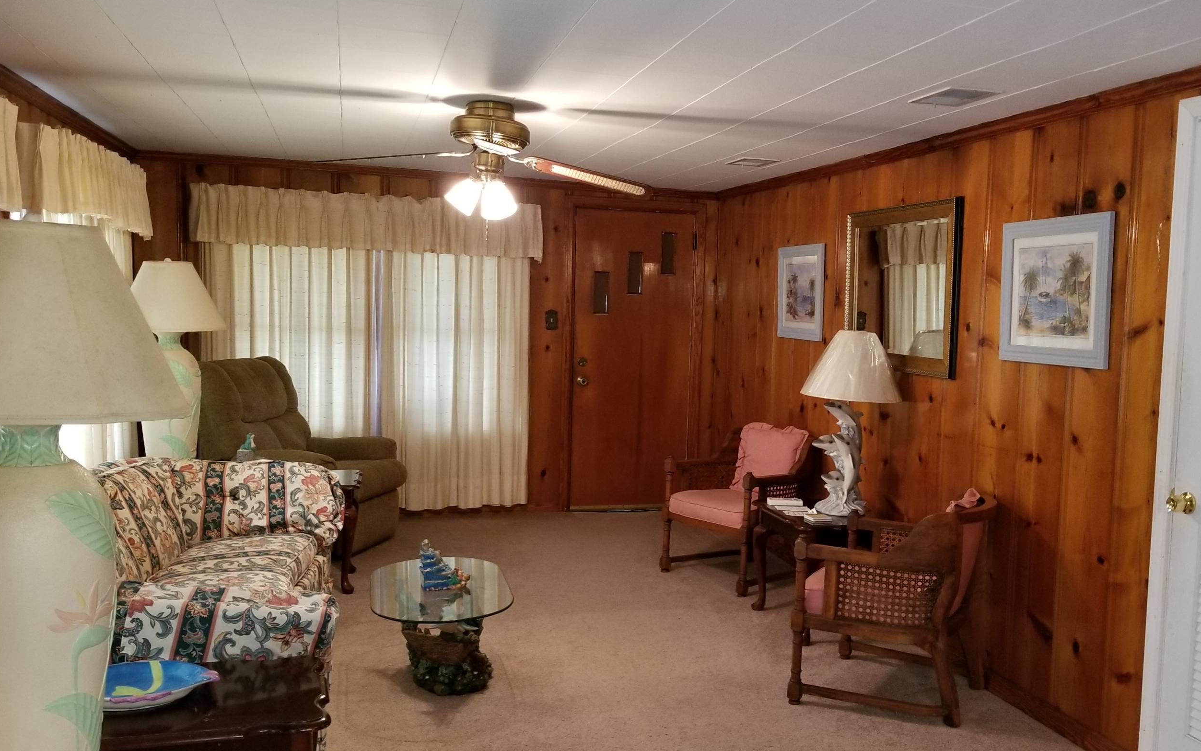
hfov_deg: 57.9
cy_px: 418
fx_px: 1080
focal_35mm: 33
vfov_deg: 38.3
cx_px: 690
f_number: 1.7
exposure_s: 1/13
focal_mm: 4.3
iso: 125
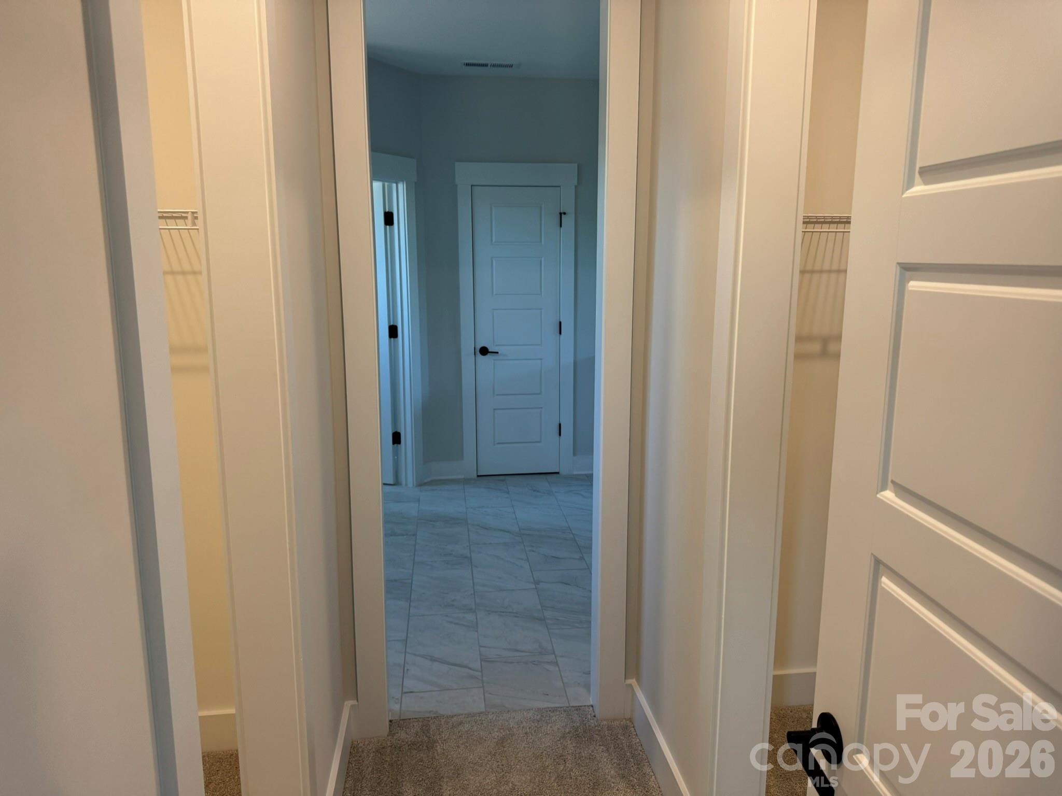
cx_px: 531
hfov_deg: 71.6
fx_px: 736
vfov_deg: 56.8
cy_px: 398
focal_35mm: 24
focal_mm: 6.76
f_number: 1.78
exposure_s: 1/120
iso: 160
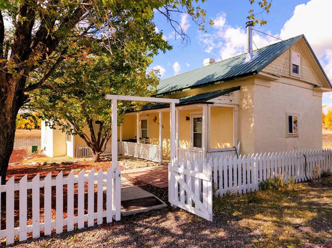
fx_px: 220
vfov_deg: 58.8
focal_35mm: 23
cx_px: 166
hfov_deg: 74.0
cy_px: 124
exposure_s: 1/1252
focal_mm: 5.4
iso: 40
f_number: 1.8
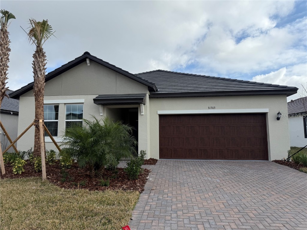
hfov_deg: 71.6
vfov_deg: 56.8
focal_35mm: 24
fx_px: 213
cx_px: 154
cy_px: 115
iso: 80
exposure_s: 1/5319
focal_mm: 6.76
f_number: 1.78
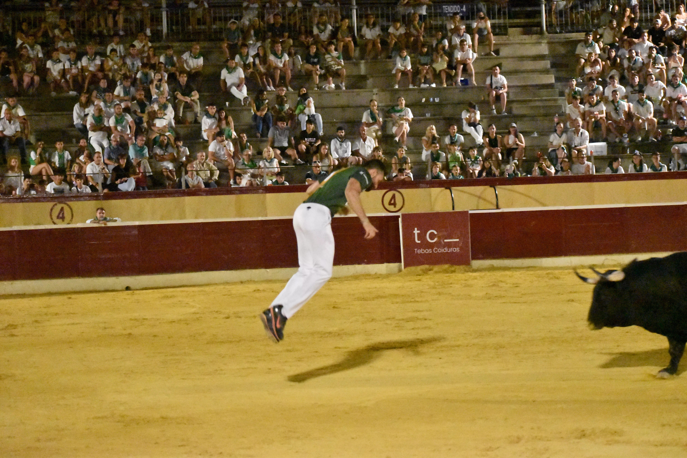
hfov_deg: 18.9
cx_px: 344
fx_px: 2061
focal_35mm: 108
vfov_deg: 12.7
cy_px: 229
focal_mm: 72
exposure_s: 1/400
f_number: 5
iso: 25600
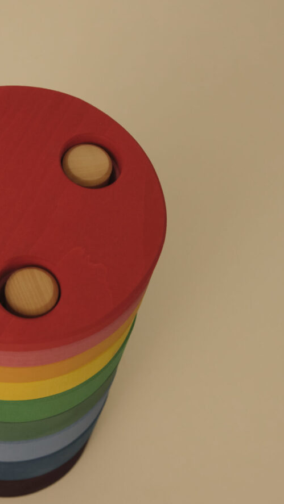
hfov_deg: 19.0
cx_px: 15
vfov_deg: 33.5
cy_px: 340
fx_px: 830
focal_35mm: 62
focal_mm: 23
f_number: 5.6
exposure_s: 1/250
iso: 800
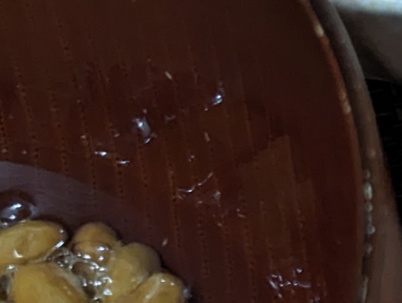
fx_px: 2790
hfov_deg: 7.9
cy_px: 101
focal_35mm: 240
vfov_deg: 6.2
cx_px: 783
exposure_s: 1/28
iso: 191
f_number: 1.85
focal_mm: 6.81
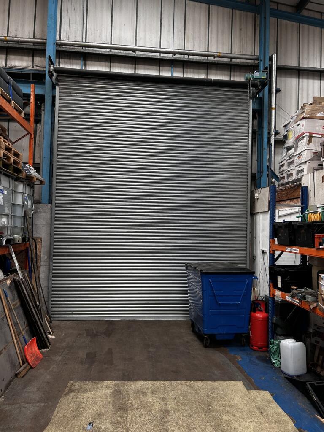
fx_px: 324
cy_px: 216
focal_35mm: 26
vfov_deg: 67.3
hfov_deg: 53.1
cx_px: 162
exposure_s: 1/100
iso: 100
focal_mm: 5.7
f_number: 1.5
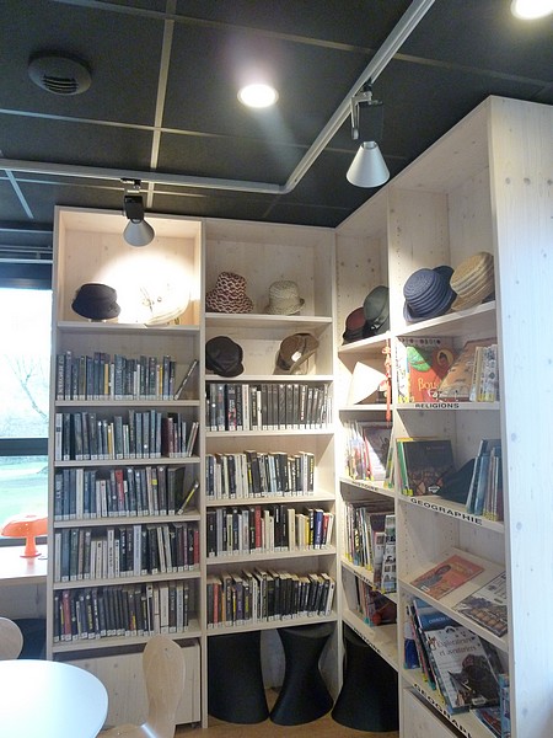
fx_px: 533
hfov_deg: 54.9
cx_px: 276
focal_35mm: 25
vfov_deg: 69.4
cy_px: 369
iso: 400
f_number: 3.1
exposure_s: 1/30
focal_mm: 4.5
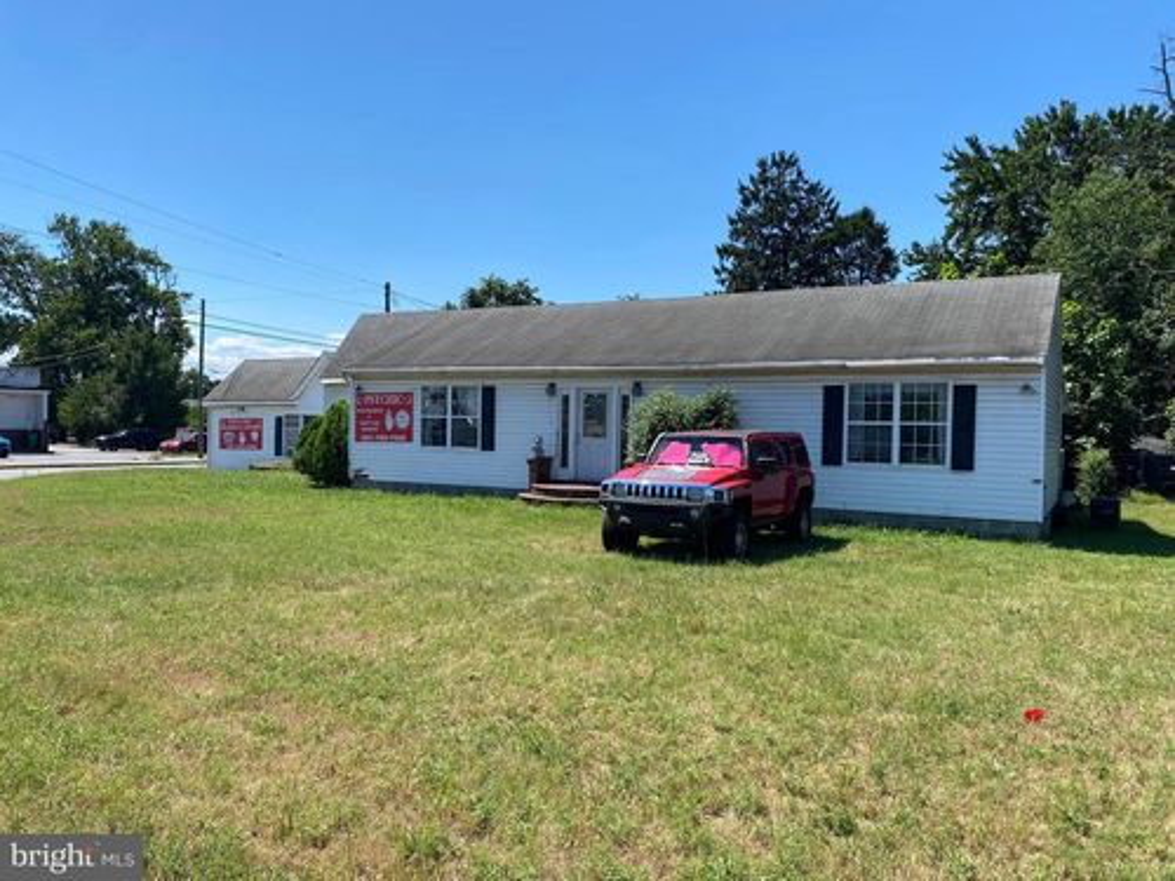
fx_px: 883
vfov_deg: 53.1
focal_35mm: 26
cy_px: 440
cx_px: 588
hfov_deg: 67.3
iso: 32
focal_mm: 4.25
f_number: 1.8
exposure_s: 1/2688
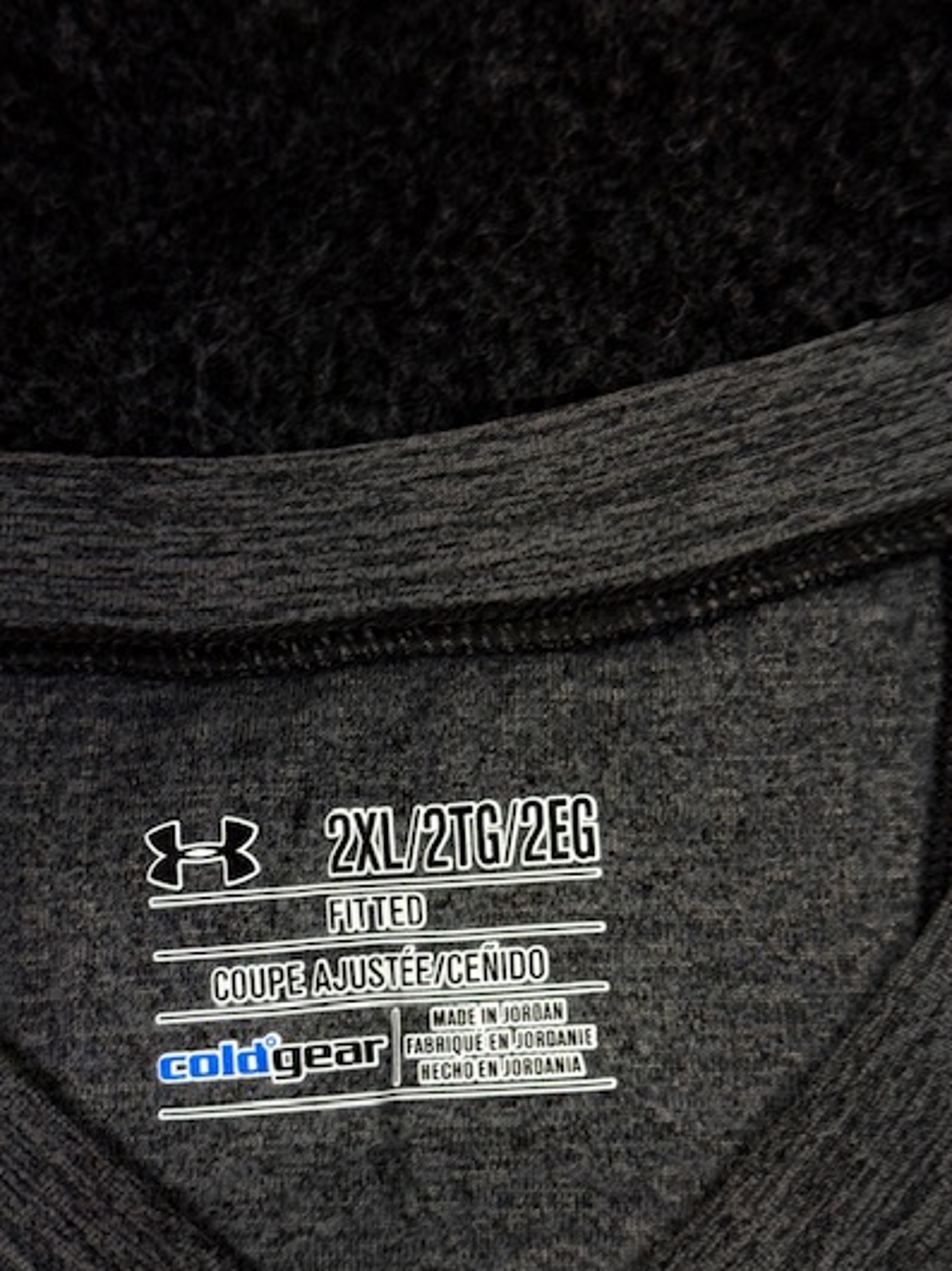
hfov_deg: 25.2
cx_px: 381
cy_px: 710
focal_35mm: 58
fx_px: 2129
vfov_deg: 33.2
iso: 80
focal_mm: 6.76
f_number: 1.78
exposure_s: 1/100
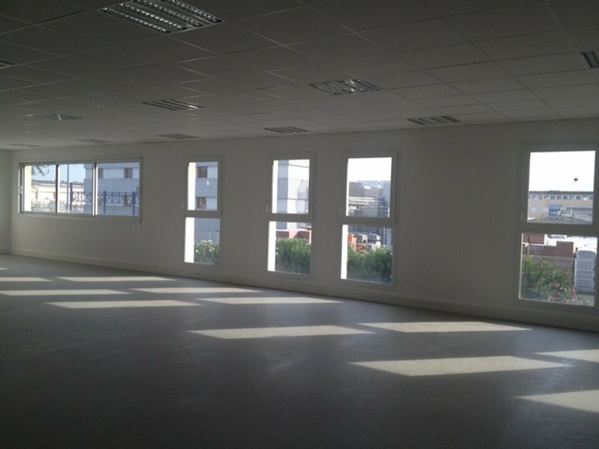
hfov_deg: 52.6
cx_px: 300
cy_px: 224
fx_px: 606
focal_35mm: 35
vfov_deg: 40.7
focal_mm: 4.28
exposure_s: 1/502
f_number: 2.4
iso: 50
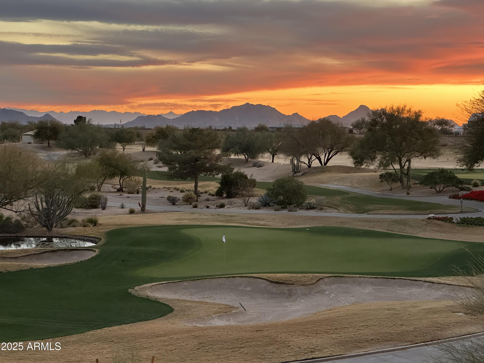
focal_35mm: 77
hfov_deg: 25.3
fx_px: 1077
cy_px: 182
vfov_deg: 19.1
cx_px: 242
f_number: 2.8
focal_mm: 9
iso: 250
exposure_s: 1/60
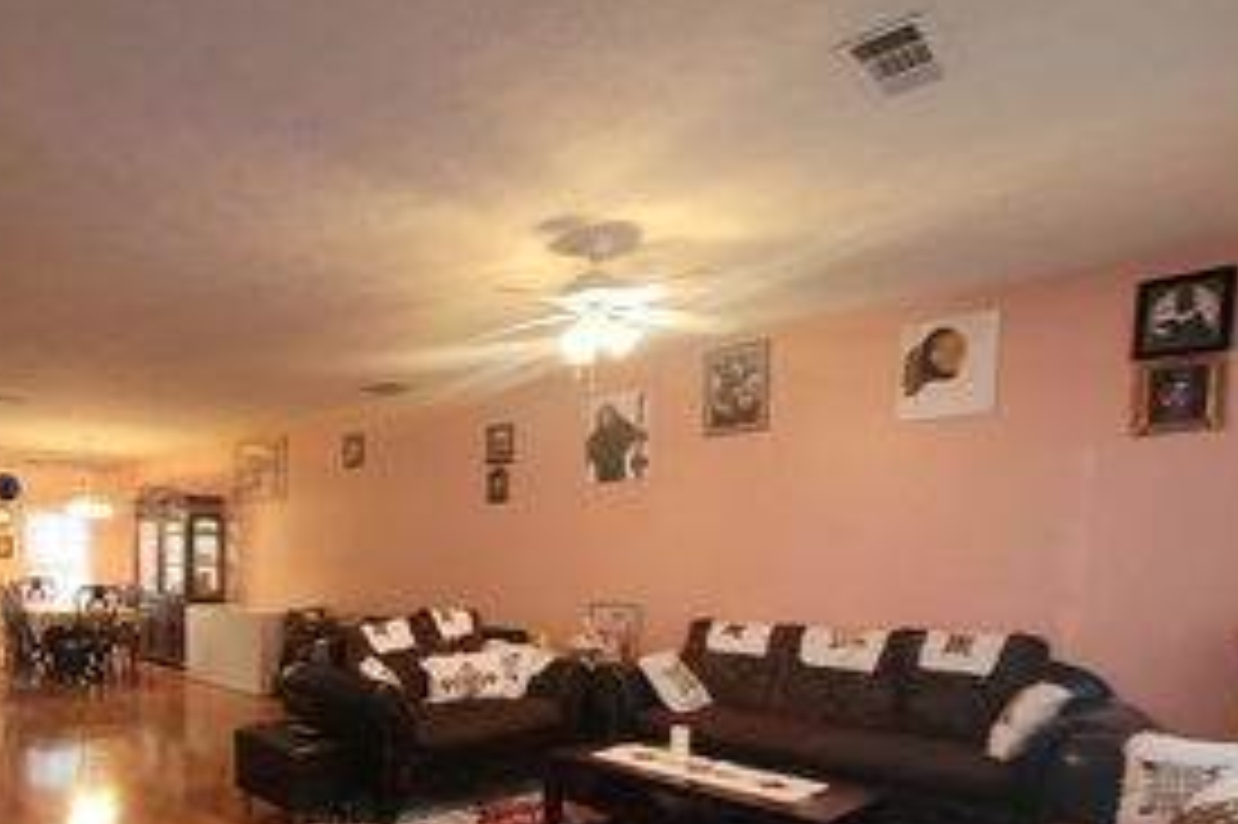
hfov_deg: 75.5
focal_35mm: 21
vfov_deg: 56.4
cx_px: 313
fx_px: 722
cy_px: 621
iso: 400
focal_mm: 2.2
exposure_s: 1/30
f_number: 2.2
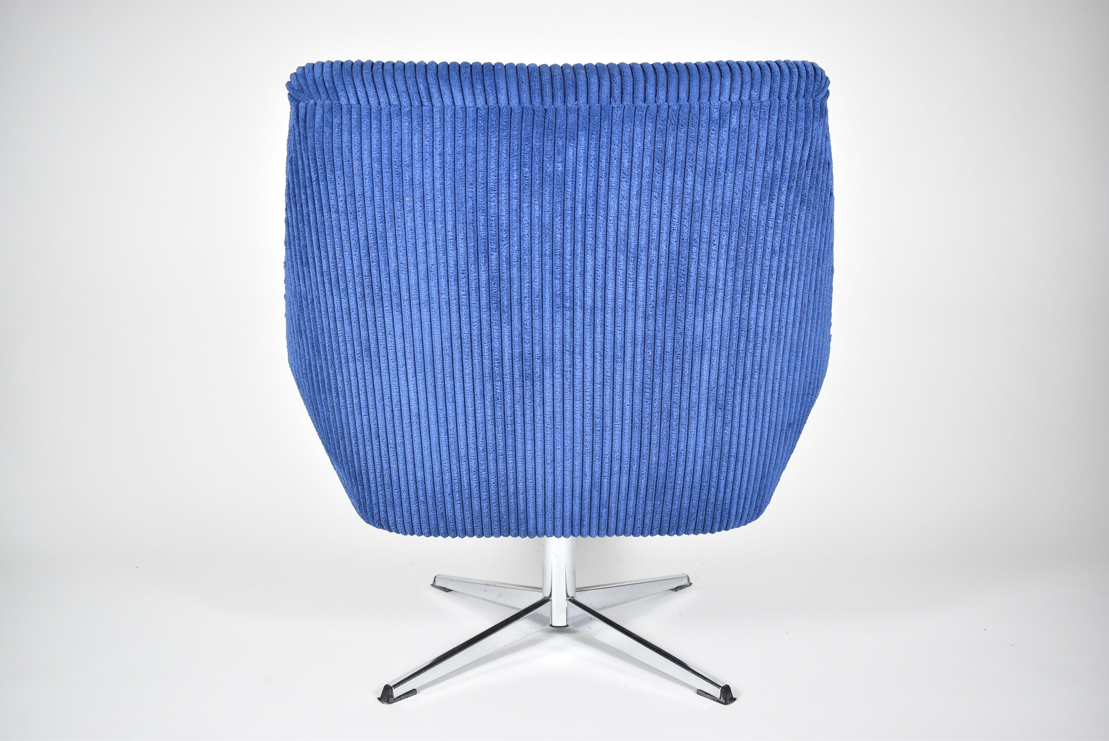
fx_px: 832
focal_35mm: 27
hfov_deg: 67.3
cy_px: 370
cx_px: 554
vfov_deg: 48.0
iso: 1400
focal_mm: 18
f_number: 4
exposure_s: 1/125
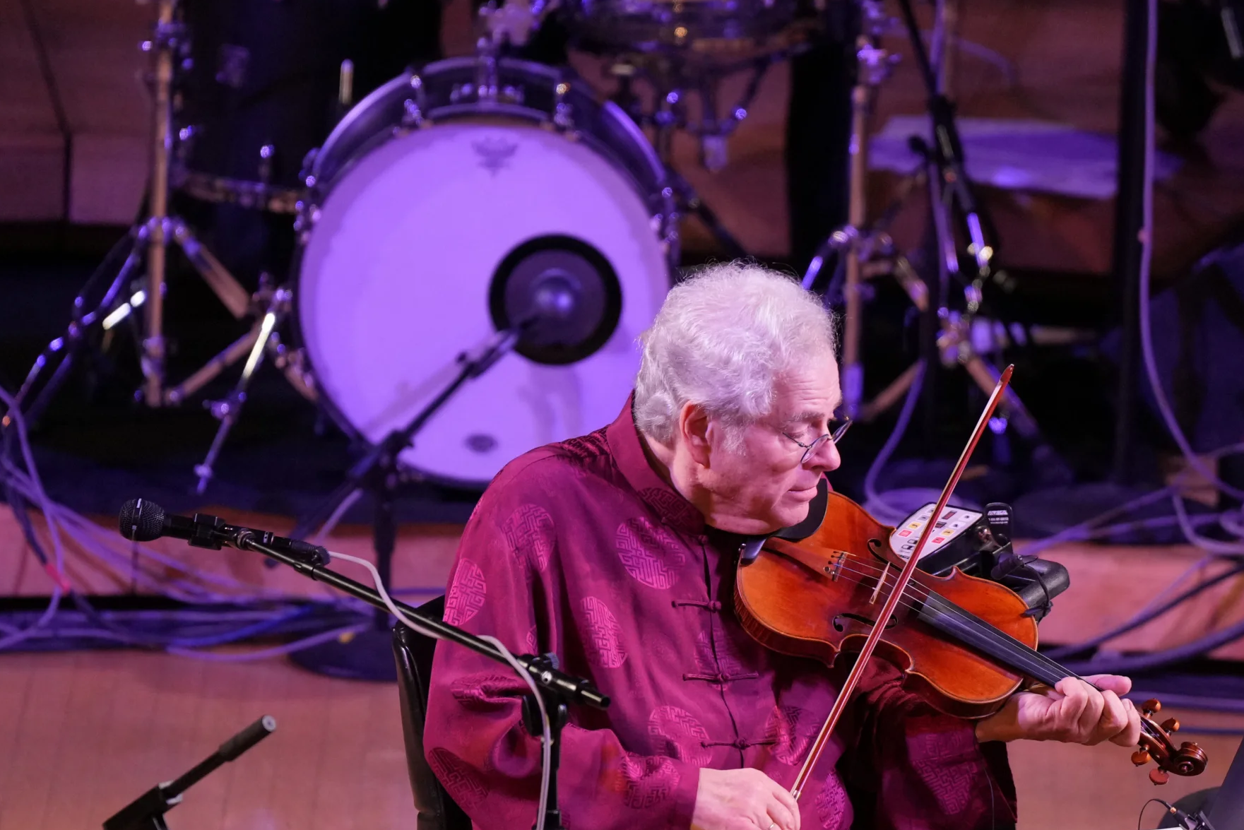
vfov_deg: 3.2
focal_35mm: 436
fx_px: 15069
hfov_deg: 4.7
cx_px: 853
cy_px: 583
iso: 2500
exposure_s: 1/800
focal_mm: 200
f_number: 2.8
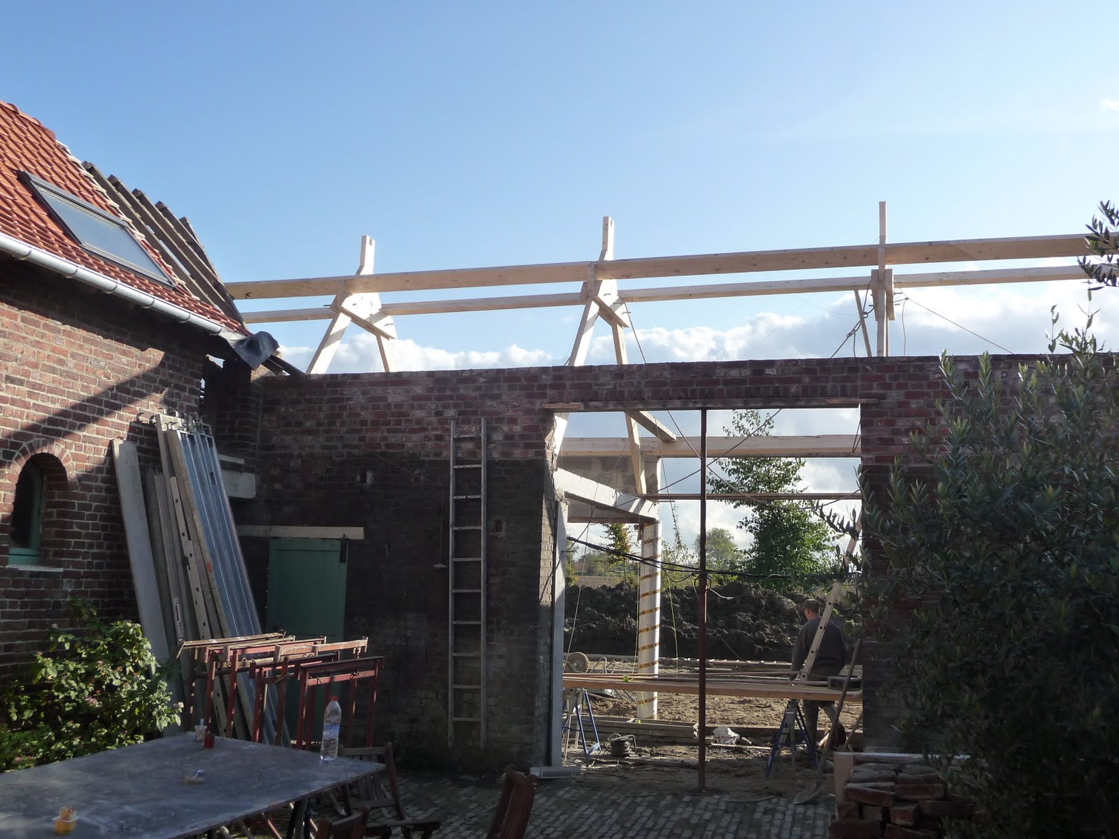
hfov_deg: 54.0
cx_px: 560
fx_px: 1099
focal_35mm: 34
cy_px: 420
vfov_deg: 41.8
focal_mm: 5.6
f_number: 3.6
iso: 160
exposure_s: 1/640
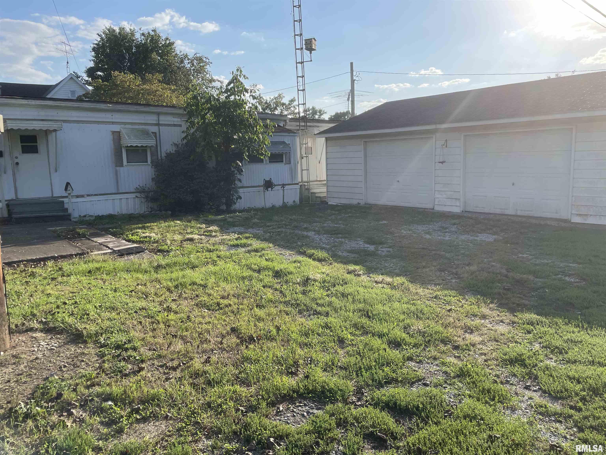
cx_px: 303
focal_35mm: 26
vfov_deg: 53.1
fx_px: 455
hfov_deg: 67.3
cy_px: 228
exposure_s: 1/2398
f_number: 1.6
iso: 32
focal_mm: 4.2
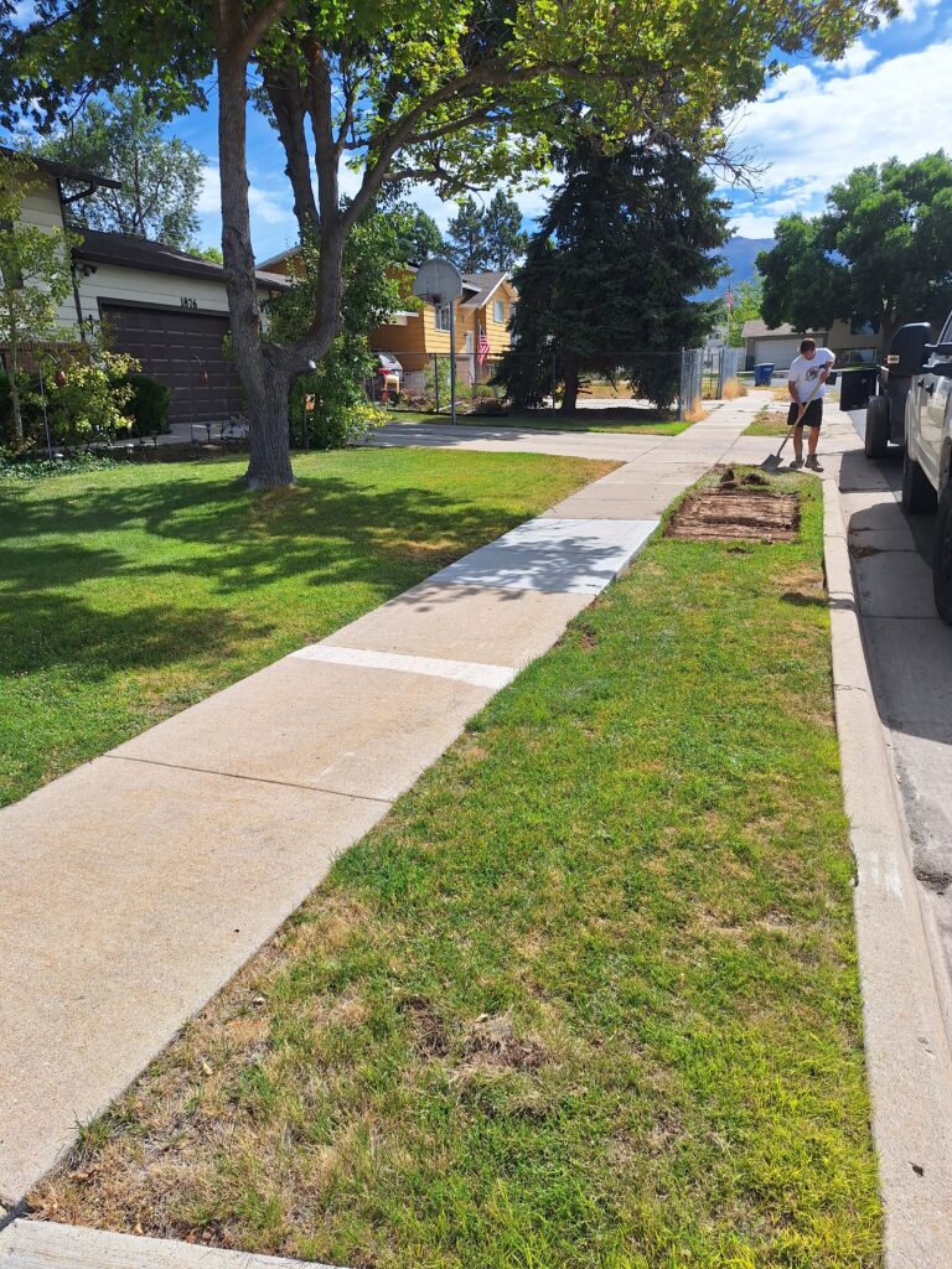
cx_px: 476
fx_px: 843
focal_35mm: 23
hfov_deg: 58.9
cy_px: 634
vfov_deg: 73.9
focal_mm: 5.54
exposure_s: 1/4098
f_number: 1.8
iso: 40
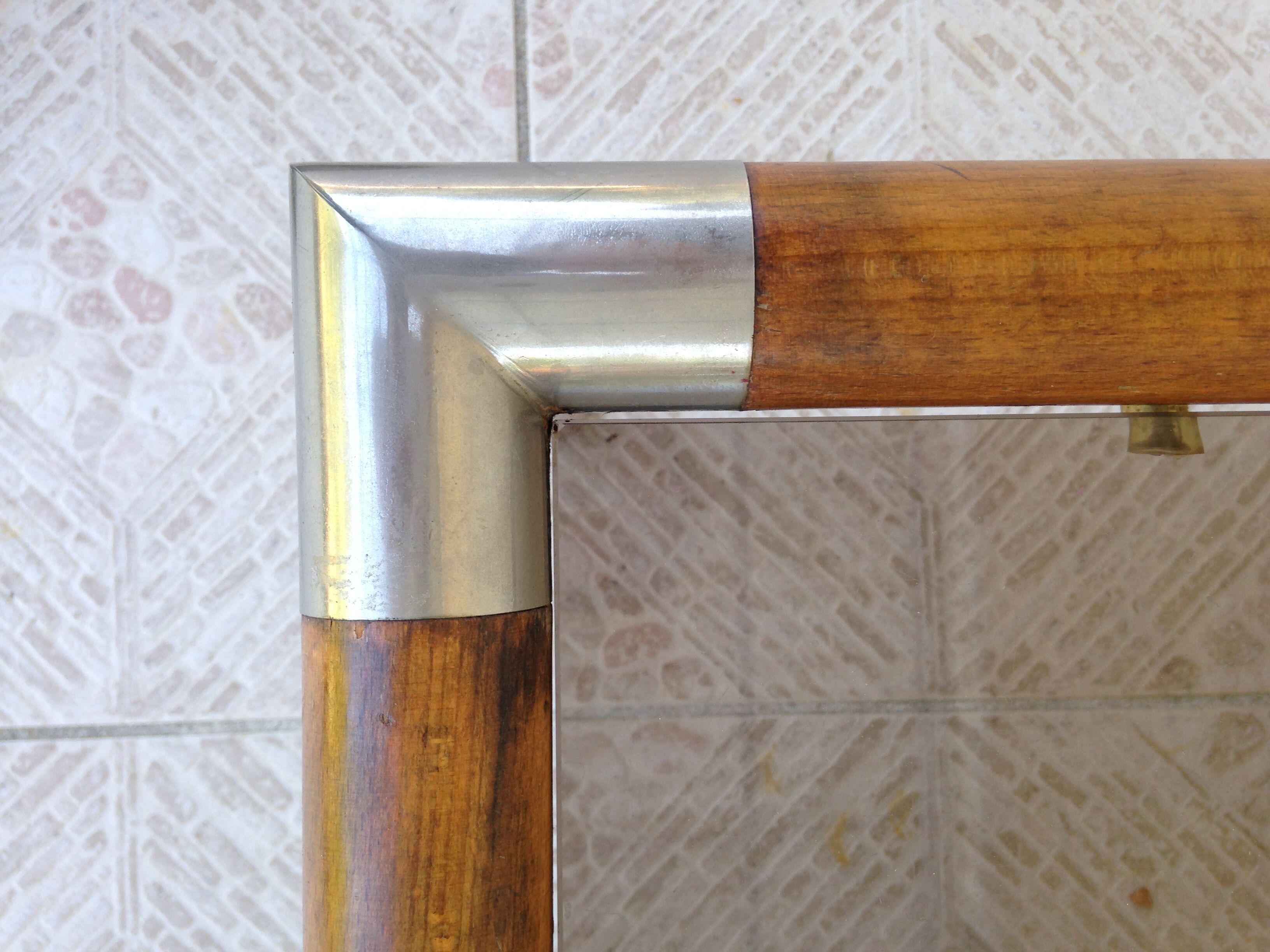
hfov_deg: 55.4
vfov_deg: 42.9
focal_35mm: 33
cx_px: 635
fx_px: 1211
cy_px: 476
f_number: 2.4
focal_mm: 4.12
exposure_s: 1/60
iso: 50
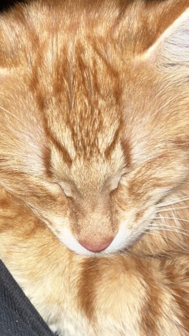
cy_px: 169
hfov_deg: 31.1
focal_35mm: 38
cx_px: 73
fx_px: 339
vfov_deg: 52.8
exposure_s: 1/4
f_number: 1.6
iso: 32
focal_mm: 5.1
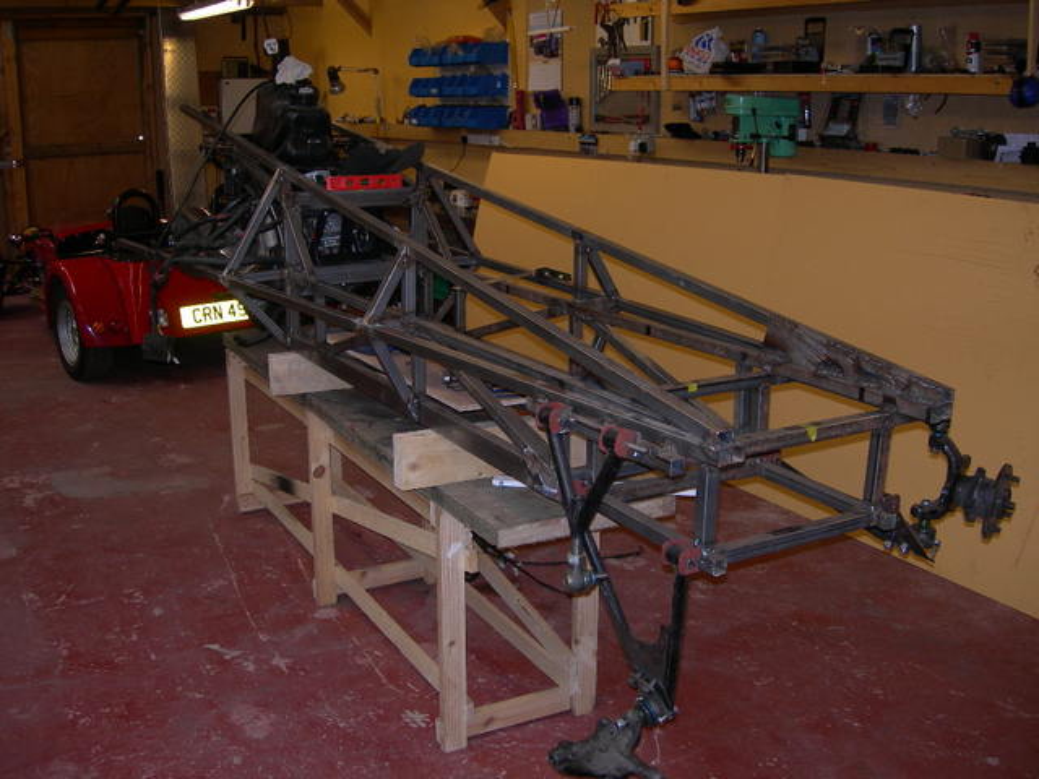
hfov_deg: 49.0
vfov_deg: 37.7
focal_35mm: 38
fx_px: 1141
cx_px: 520
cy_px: 390
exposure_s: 1/60.1
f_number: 2.8
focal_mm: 7.8
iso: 68
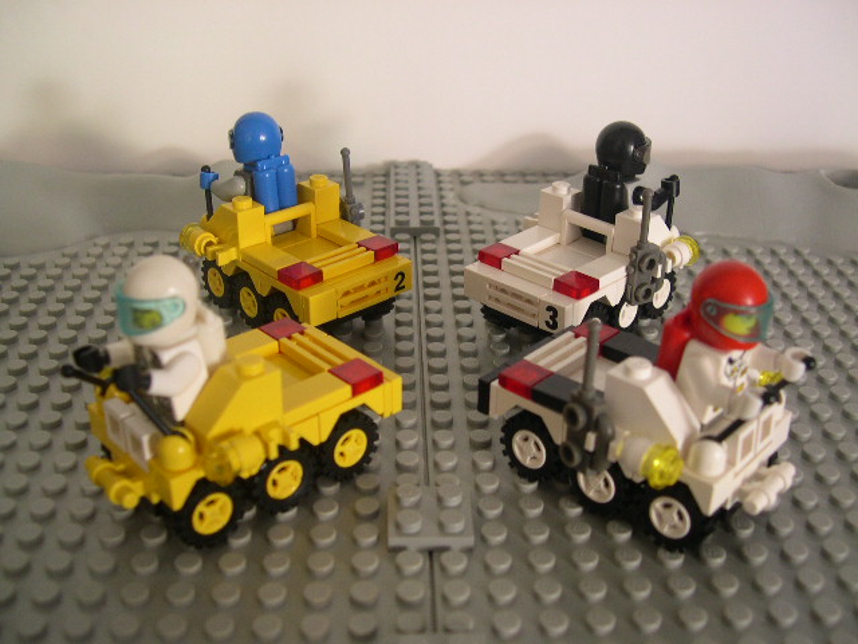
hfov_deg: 49.0
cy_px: 322
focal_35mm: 38
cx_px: 429
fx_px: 942
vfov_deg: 37.7
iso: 166
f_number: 2.8
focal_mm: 8
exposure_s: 1/4.7
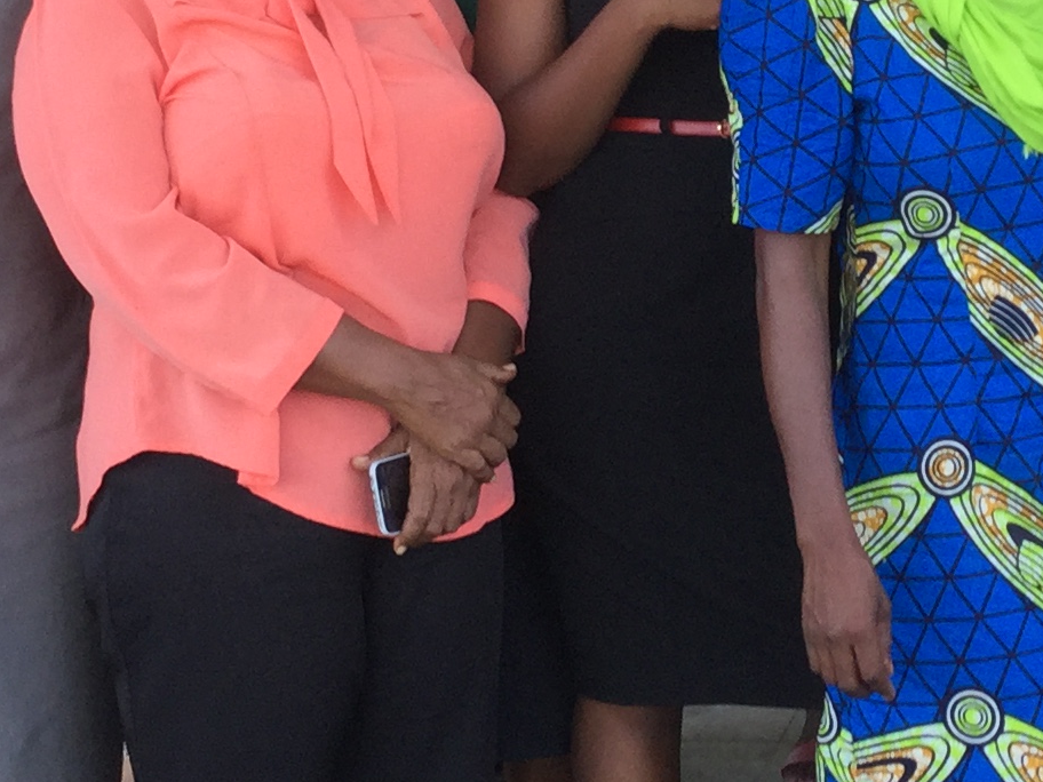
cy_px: 110
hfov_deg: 17.7
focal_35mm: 111
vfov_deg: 13.2
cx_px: 730
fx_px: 3344
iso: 32
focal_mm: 3.3
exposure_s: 1/50
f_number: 2.4
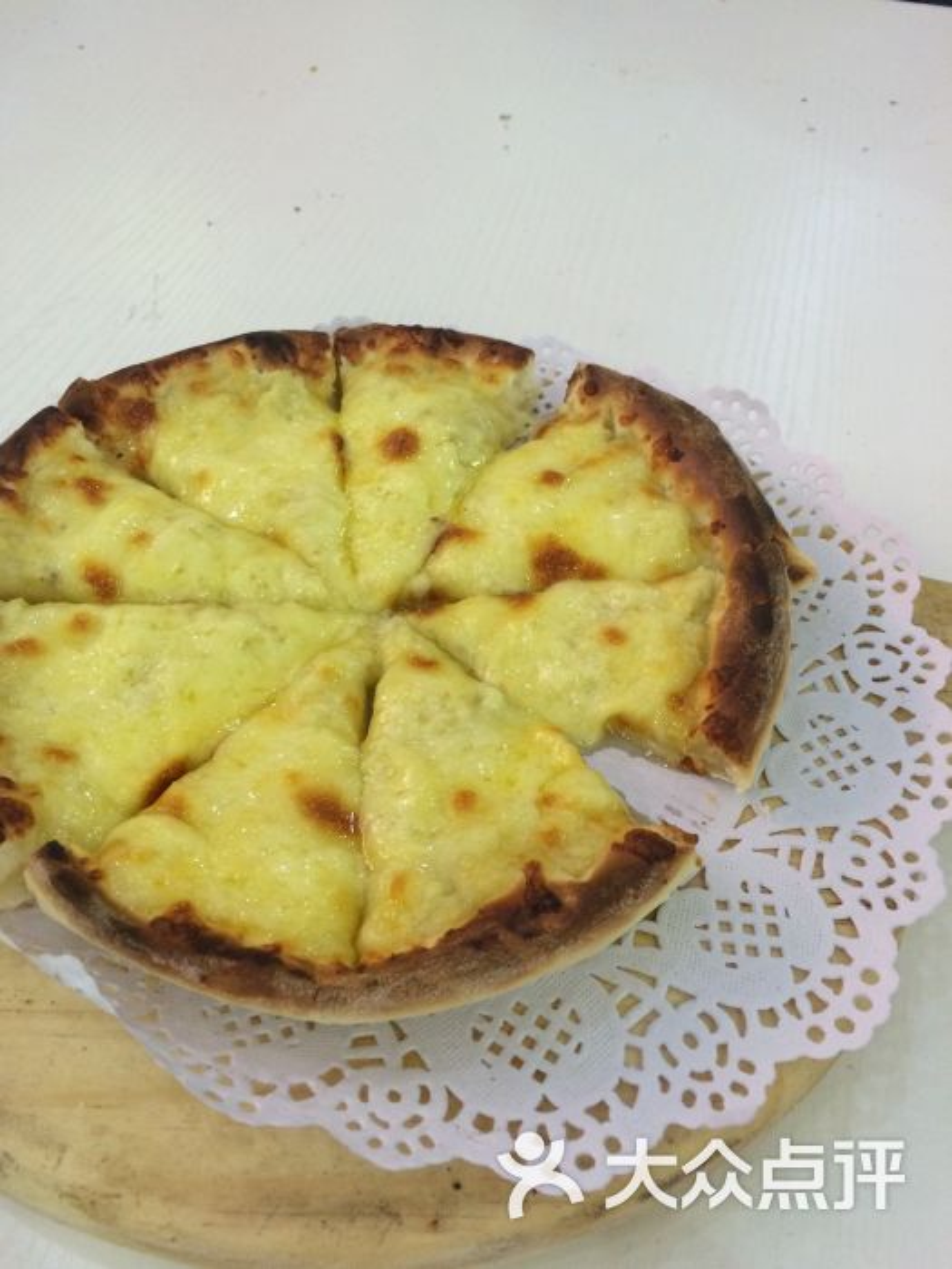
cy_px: 634
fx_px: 1063
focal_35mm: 29
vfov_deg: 61.7
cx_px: 476
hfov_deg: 48.2
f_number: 2.2
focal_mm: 4.15
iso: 160
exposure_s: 1/33
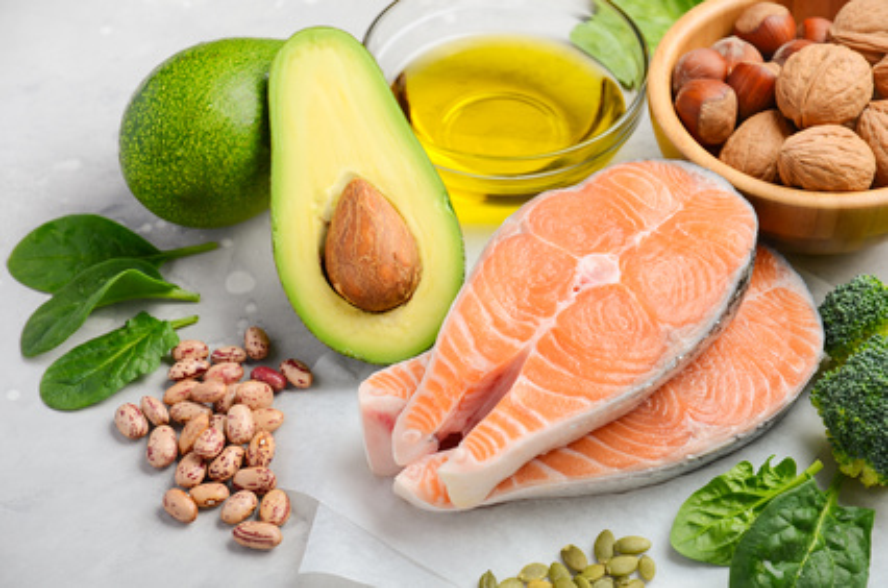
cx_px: 444
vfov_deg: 12.6
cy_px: 294
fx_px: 2658
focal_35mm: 108
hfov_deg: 19.0
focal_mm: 72
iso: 100
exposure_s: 1/160
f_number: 5.6
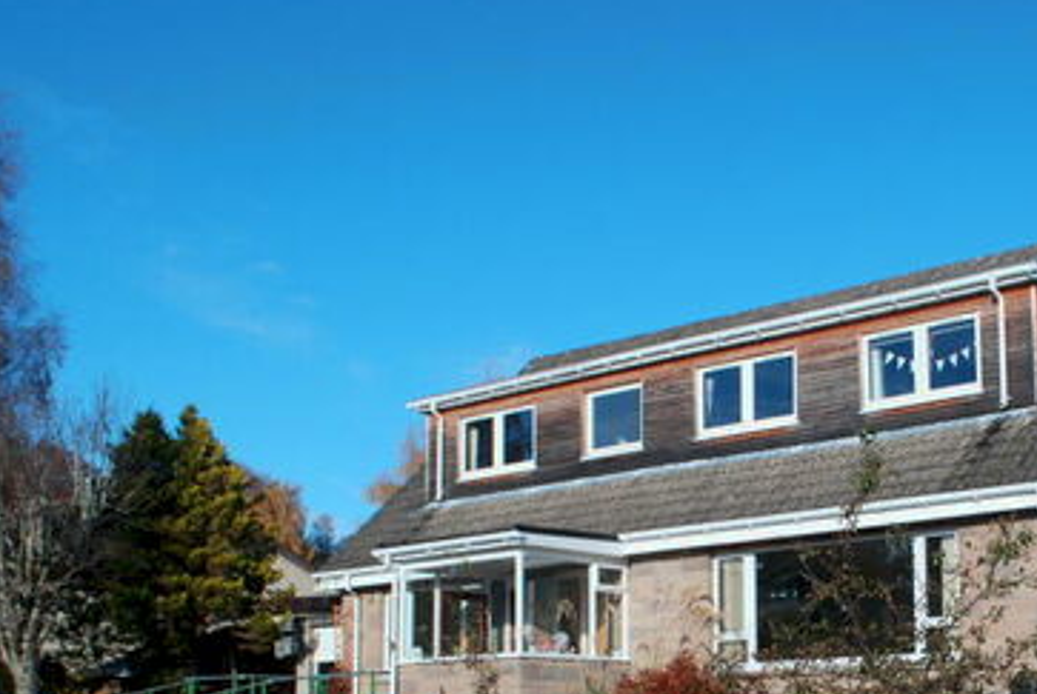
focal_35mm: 52
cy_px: 537
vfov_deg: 25.7
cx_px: 766
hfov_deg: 37.3
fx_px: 1500
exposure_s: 1/250
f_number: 8
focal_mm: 18
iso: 100
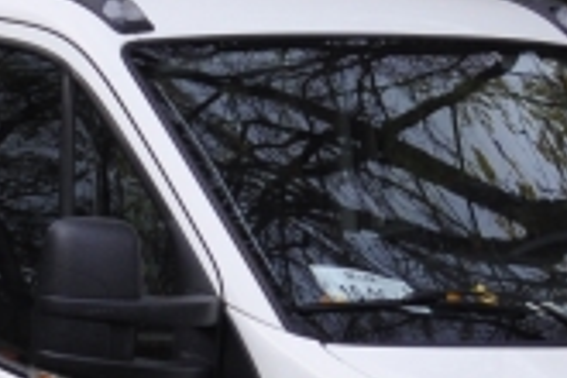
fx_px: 8993
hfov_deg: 3.6
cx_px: -412
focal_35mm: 571
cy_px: 299
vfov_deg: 2.4
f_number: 5
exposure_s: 1/400
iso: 500
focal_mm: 70
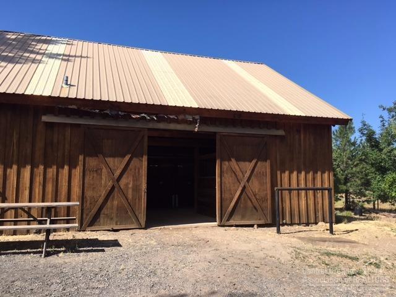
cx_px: 198
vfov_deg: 48.2
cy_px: 148
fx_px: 332
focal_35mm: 29
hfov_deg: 61.7
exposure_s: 1/1202
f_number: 2.2
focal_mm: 4.15
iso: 25
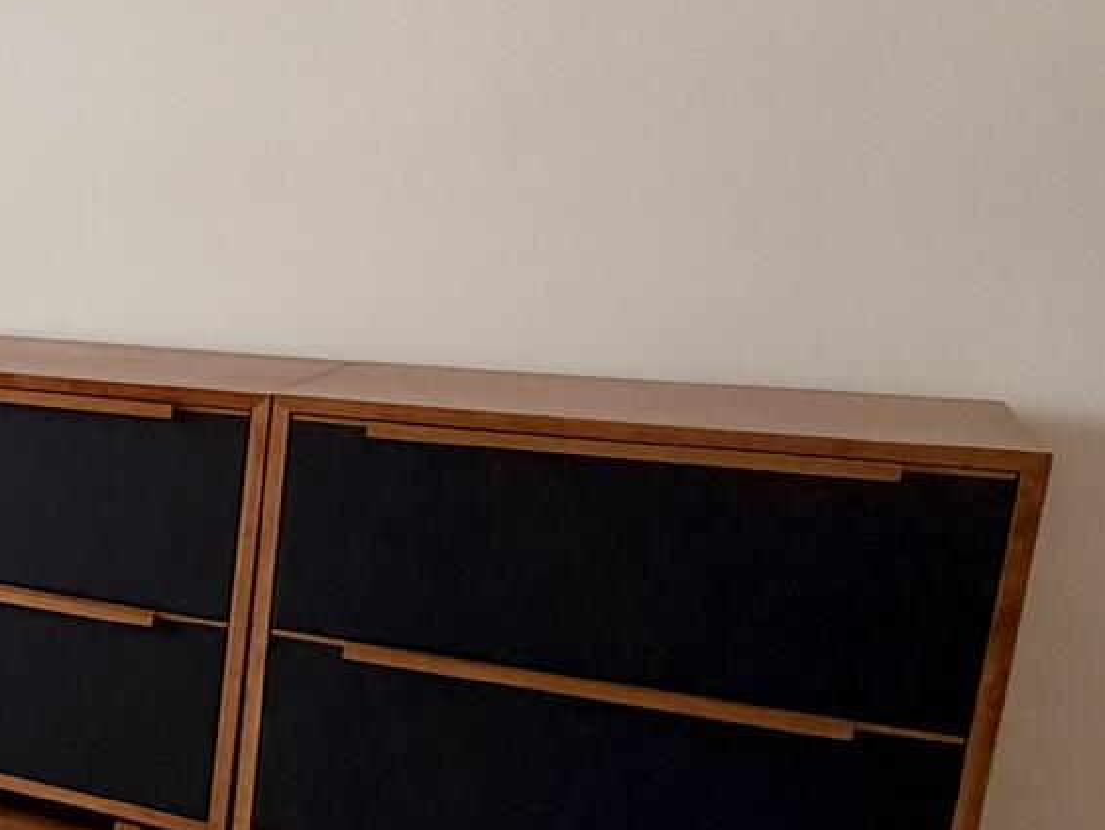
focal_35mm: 51
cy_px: 517
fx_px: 1629
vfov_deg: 28.5
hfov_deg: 29.0
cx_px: -395
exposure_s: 1/152
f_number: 2.2
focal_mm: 2.22
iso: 50
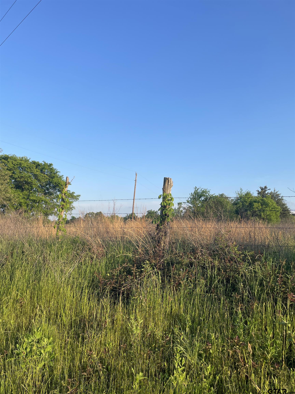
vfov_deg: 67.3
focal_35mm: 26
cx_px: 148
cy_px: 197
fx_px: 295
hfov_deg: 53.1
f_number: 1.6
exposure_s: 1/1383
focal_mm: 4.2
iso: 32
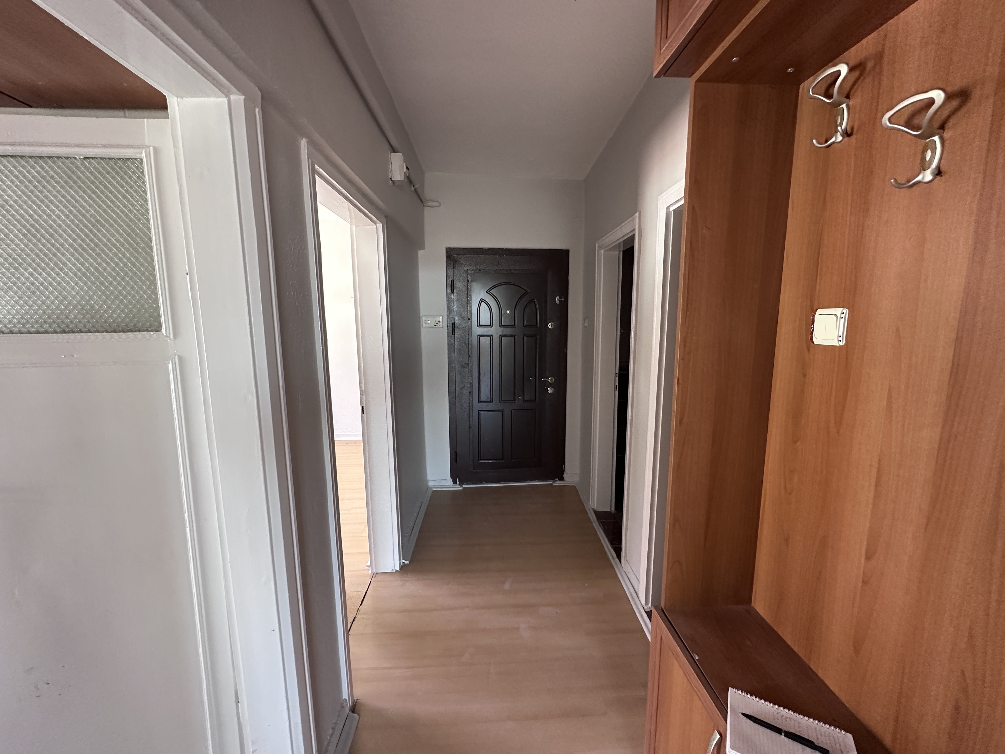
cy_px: 377
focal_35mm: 14
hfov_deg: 102.1
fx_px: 406
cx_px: 502
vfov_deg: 85.7
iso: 320
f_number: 2.2
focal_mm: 2.22
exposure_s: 1/69
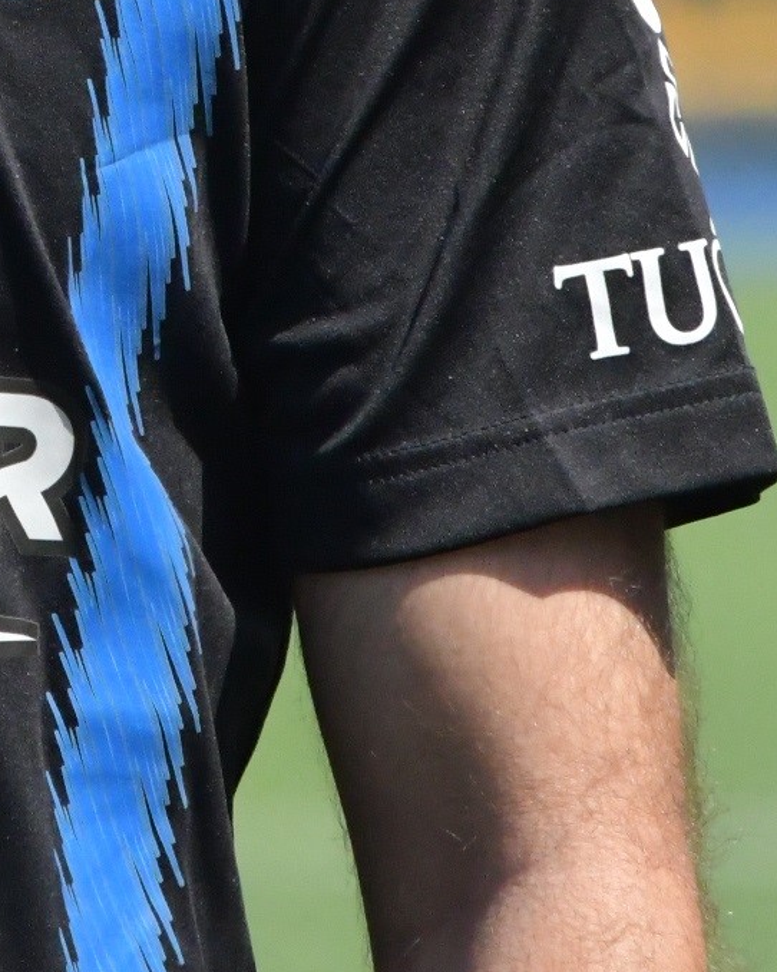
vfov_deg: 1.1
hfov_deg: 0.9
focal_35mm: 1735
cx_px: -505
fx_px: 49895
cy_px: -492
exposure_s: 1/5000
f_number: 9
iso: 3200
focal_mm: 300
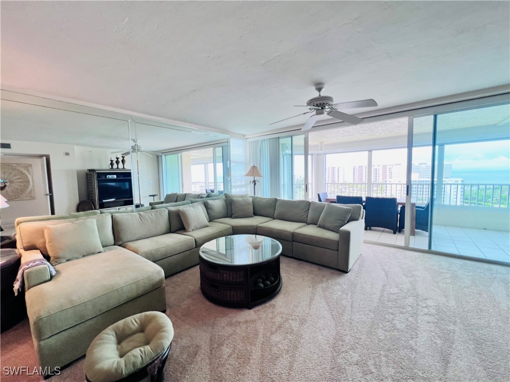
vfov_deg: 89.9
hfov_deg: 106.2
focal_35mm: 13
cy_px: 191
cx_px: 255
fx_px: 192
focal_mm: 1.57
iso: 80
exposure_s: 1/120
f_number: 1.8
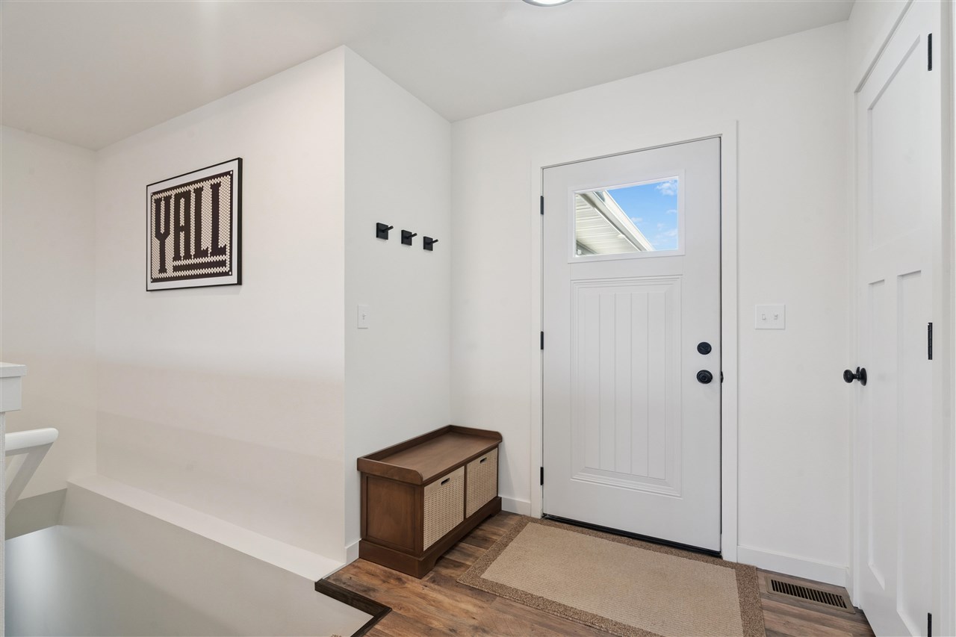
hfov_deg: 96.7
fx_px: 425
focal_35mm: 16
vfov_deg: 73.7
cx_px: 478
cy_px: 318
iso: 400
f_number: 10
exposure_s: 1/5
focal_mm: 16
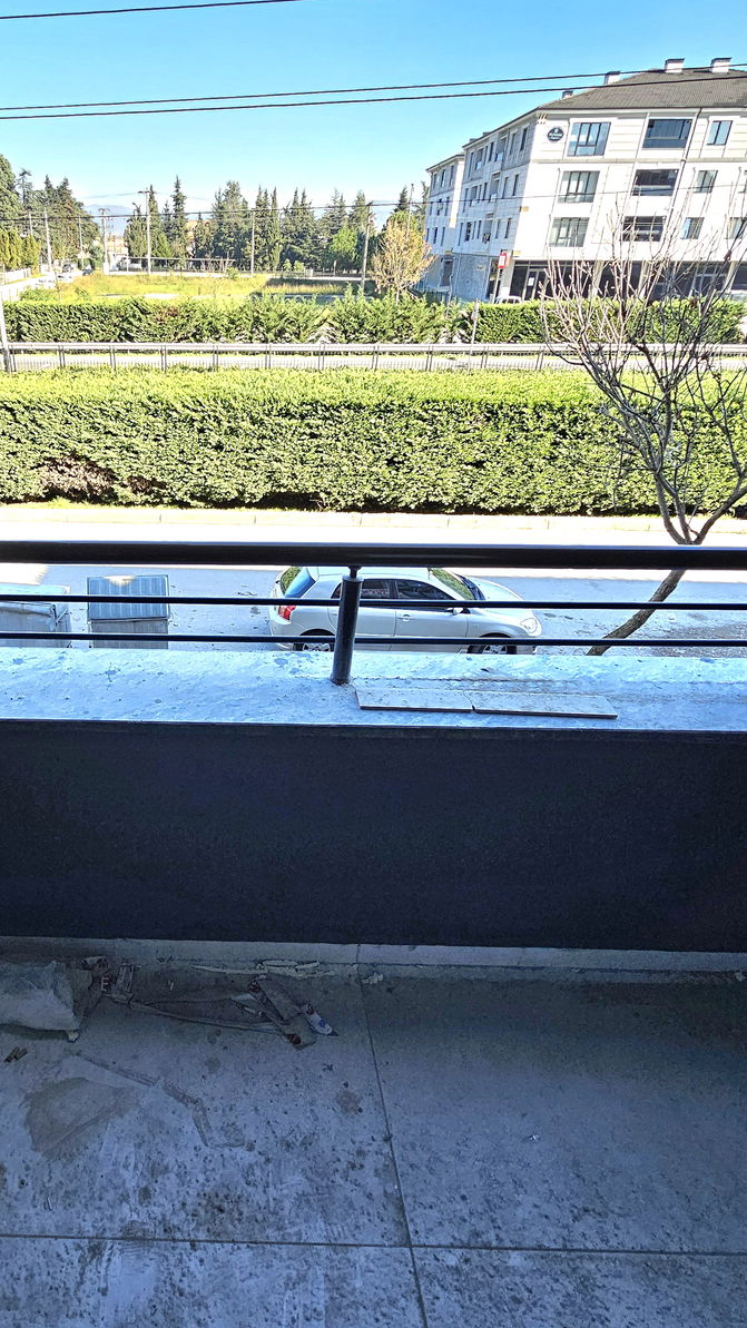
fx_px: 669
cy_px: 661
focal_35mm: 19
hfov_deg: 56.0
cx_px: 205
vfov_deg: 89.6
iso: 64
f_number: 2.2
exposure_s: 1/303
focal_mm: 2.2
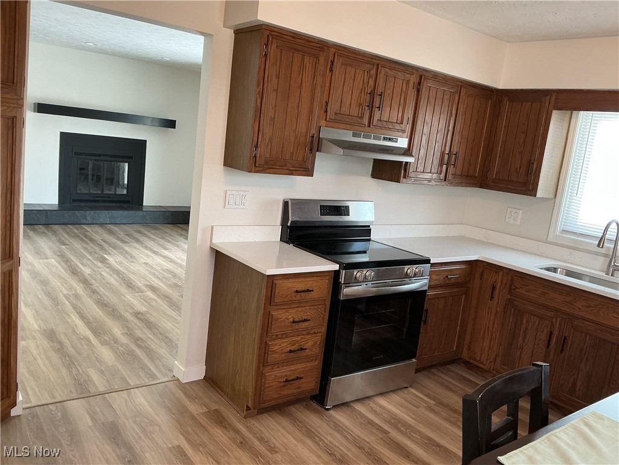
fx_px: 519
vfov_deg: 48.2
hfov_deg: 61.7
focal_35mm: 29
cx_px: 310
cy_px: 232
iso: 80
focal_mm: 3
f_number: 1.8
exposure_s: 1/60
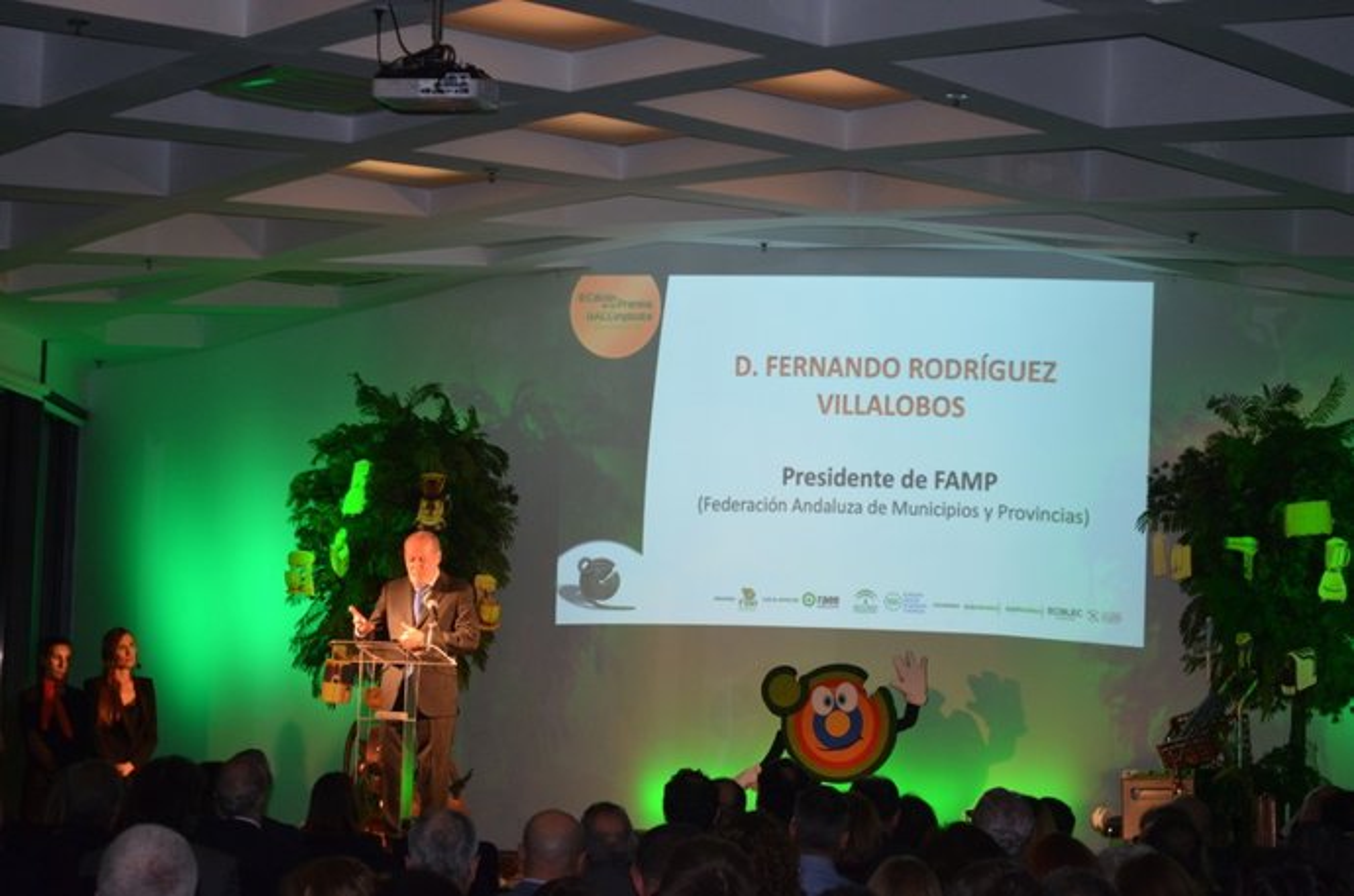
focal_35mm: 82
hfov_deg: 24.7
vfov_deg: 16.5
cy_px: 448
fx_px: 3096
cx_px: 677
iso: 900
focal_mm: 55
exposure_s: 1/60
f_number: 5.6
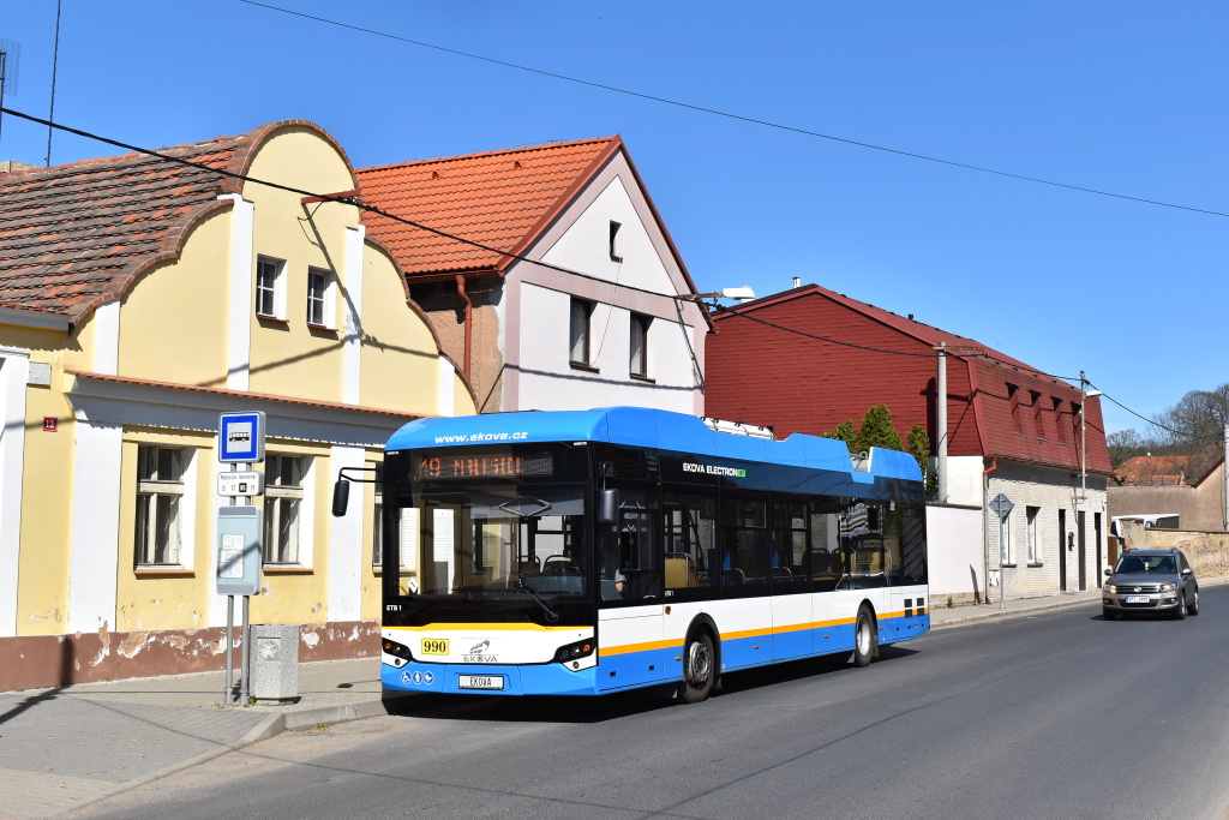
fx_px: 1485
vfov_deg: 30.9
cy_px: 410
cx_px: 614
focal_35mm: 44
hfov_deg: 45.0
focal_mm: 29
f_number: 10
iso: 200
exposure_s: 1/500
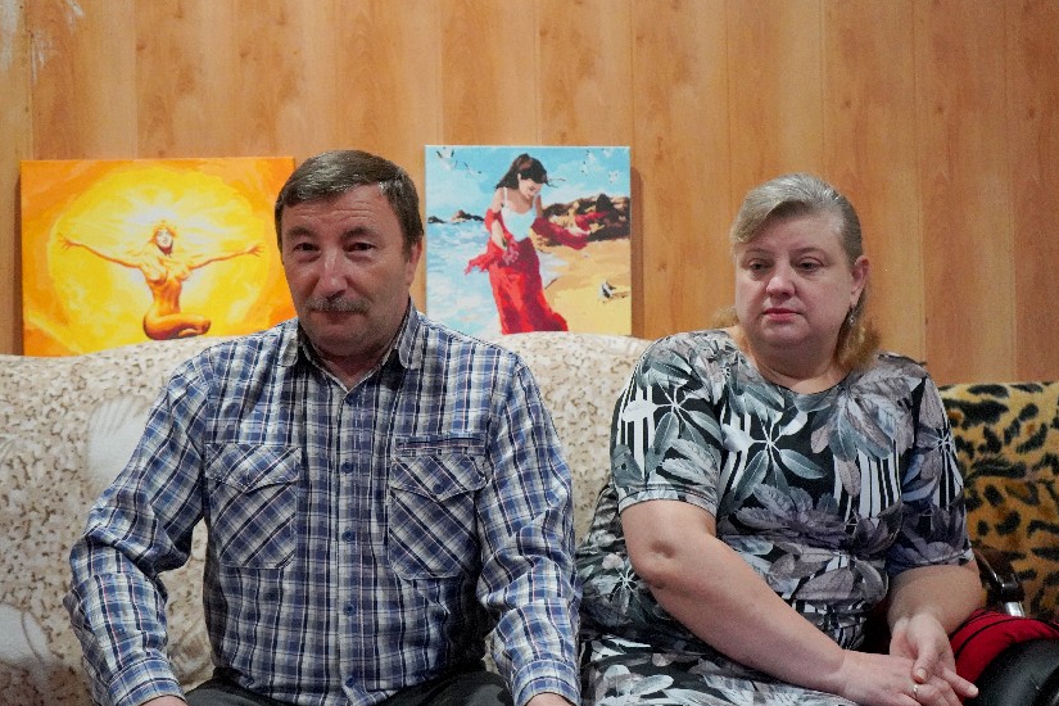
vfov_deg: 33.4
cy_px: 370
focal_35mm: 40
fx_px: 1177
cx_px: 498
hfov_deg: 48.4
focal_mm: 34
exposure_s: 1/80
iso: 12800
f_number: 4
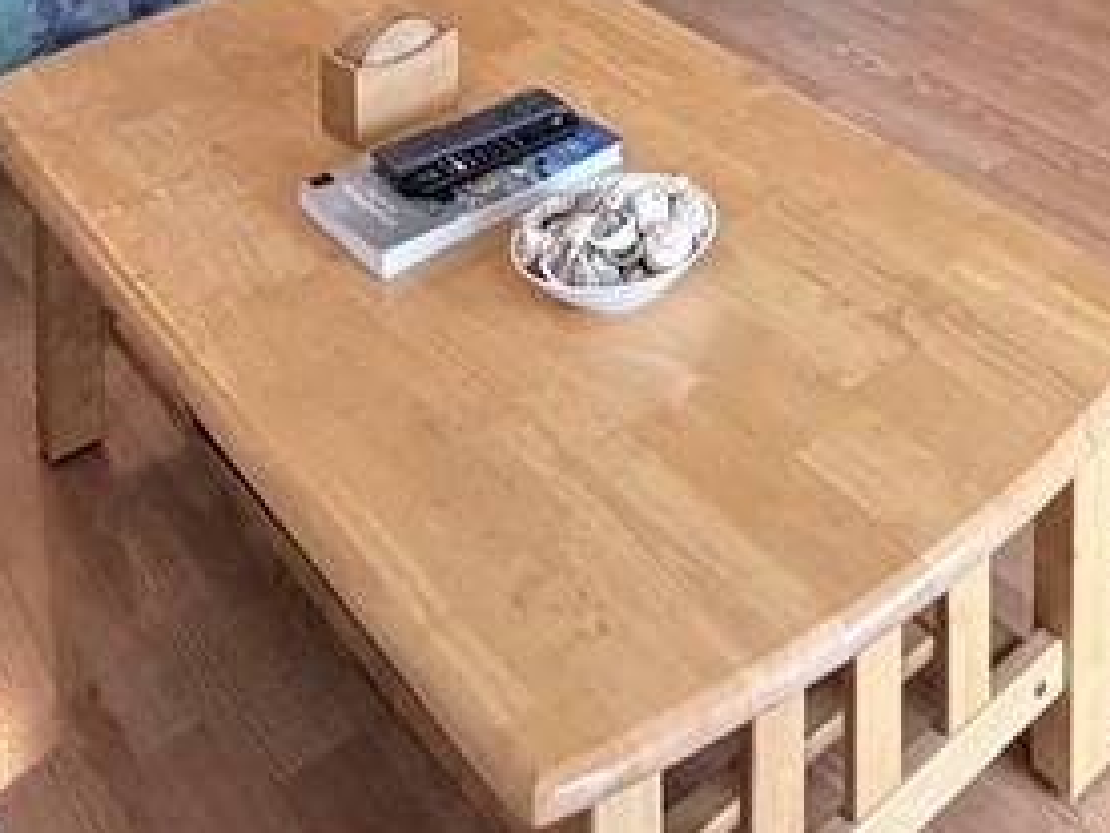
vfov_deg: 20.2
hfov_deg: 34.0
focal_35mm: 52
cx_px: 1074
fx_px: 1667
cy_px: -664
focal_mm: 2.22
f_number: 2.2
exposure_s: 1/60
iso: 250
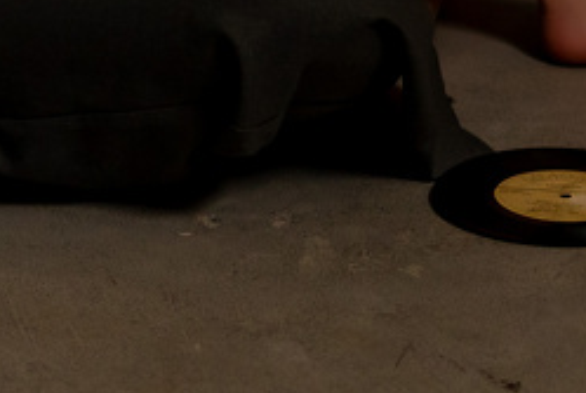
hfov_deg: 4.3
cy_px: -425
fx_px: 7778
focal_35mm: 477
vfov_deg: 2.9
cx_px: -447
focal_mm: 85
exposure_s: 1/640
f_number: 2
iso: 400
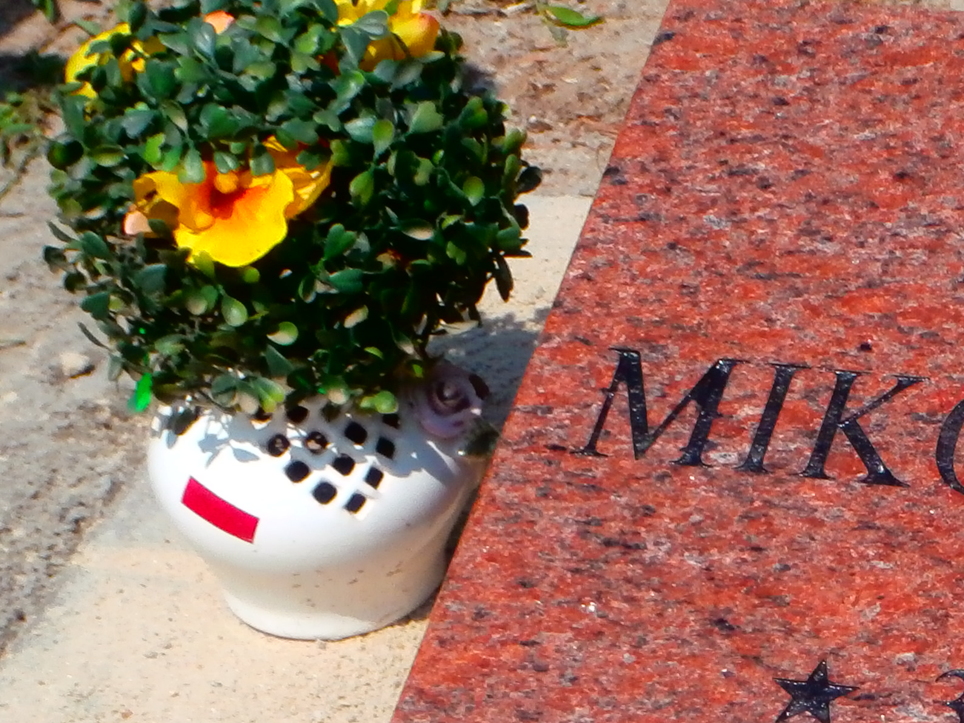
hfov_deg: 9.9
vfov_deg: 7.5
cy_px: 659
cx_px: 1251
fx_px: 5486
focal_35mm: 197
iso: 100
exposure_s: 1/800
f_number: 4.7
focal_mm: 12.1
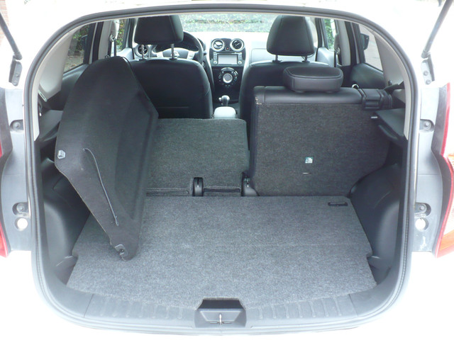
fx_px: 485
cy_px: 170
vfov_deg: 38.7
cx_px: 227
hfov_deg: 50.1
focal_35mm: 37
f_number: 2.8
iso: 200
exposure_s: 1/20
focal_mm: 6.1
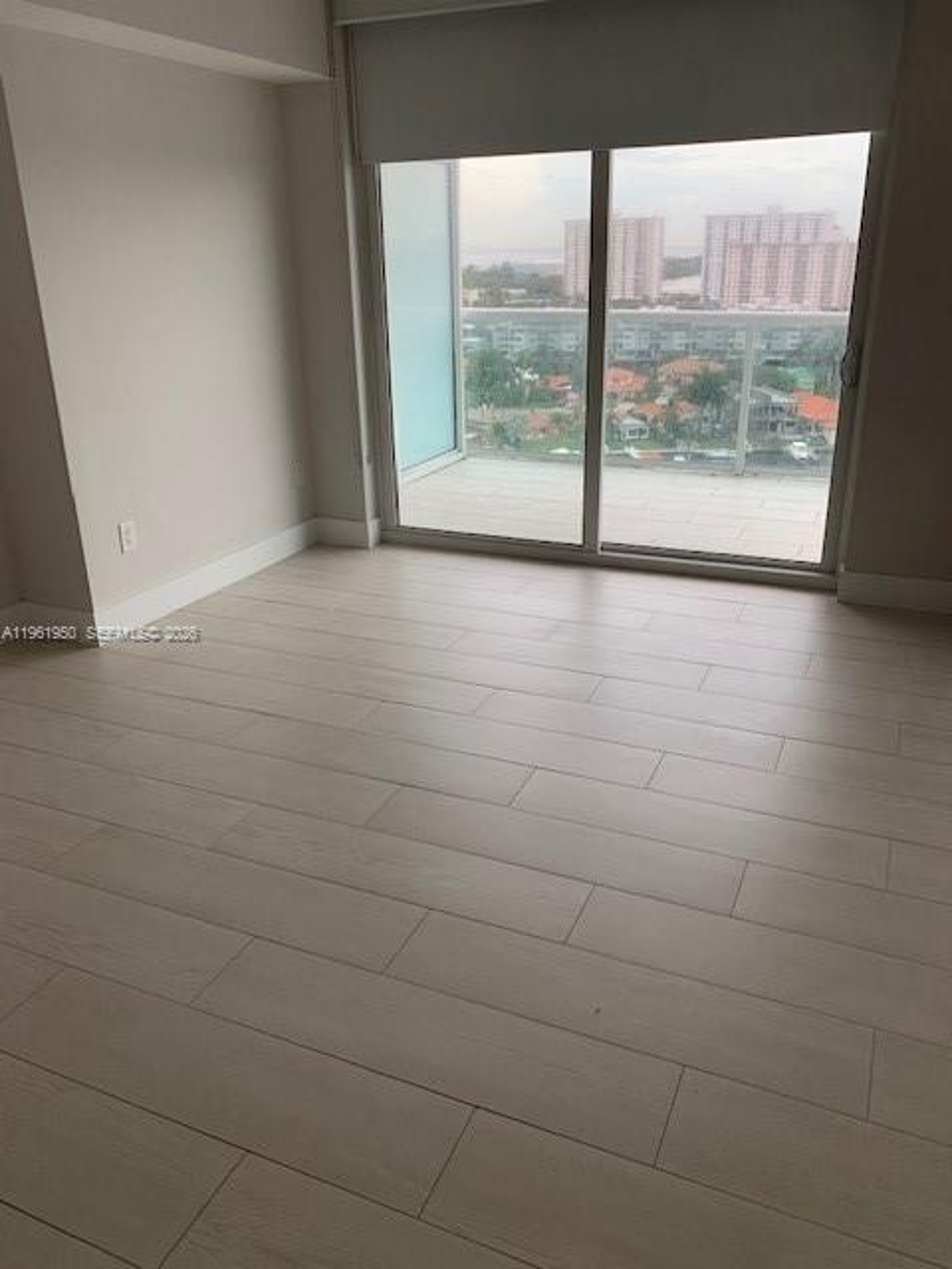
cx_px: 476
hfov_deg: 53.1
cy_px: 634
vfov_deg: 67.3
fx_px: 953
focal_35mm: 26
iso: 25
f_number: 1.8
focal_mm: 4.25
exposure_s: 1/203
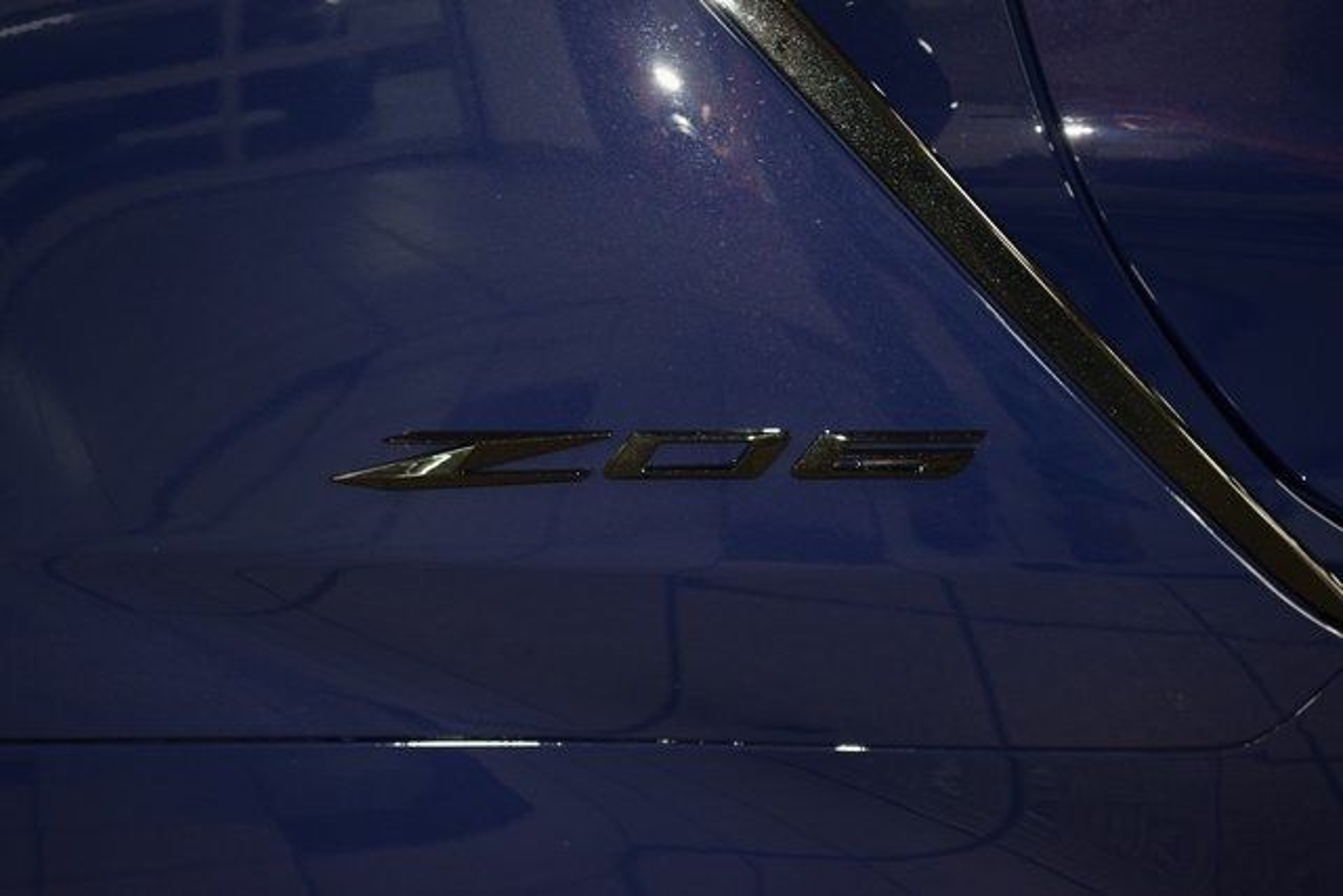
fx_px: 2575
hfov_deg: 29.2
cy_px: 448
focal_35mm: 69
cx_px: 672
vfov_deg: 19.7
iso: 800
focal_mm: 46
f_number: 5.3
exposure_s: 1/30
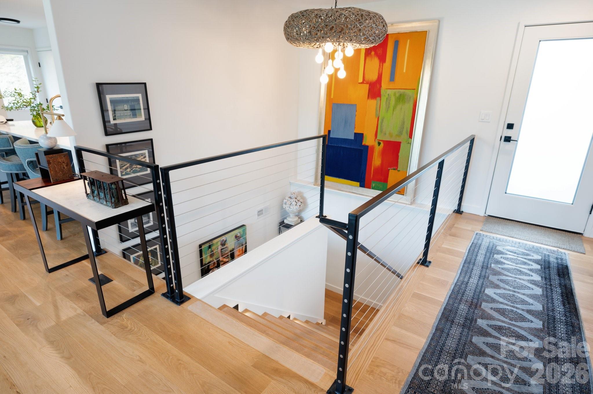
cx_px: 296
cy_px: 197
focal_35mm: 20
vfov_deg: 63.1
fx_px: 321
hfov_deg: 85.5
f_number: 8
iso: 200
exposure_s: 1/25
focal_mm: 19.5
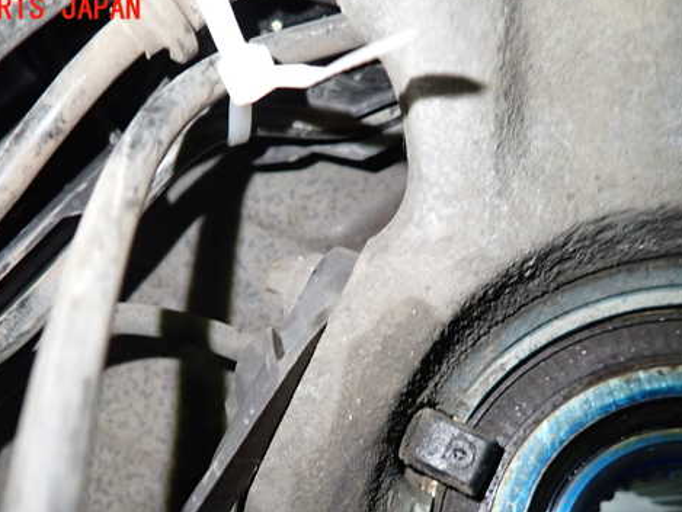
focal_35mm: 32
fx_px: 631
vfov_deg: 43.8
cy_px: 319
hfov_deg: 56.7
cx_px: 313
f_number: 2
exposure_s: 1/30
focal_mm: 4.5
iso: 400
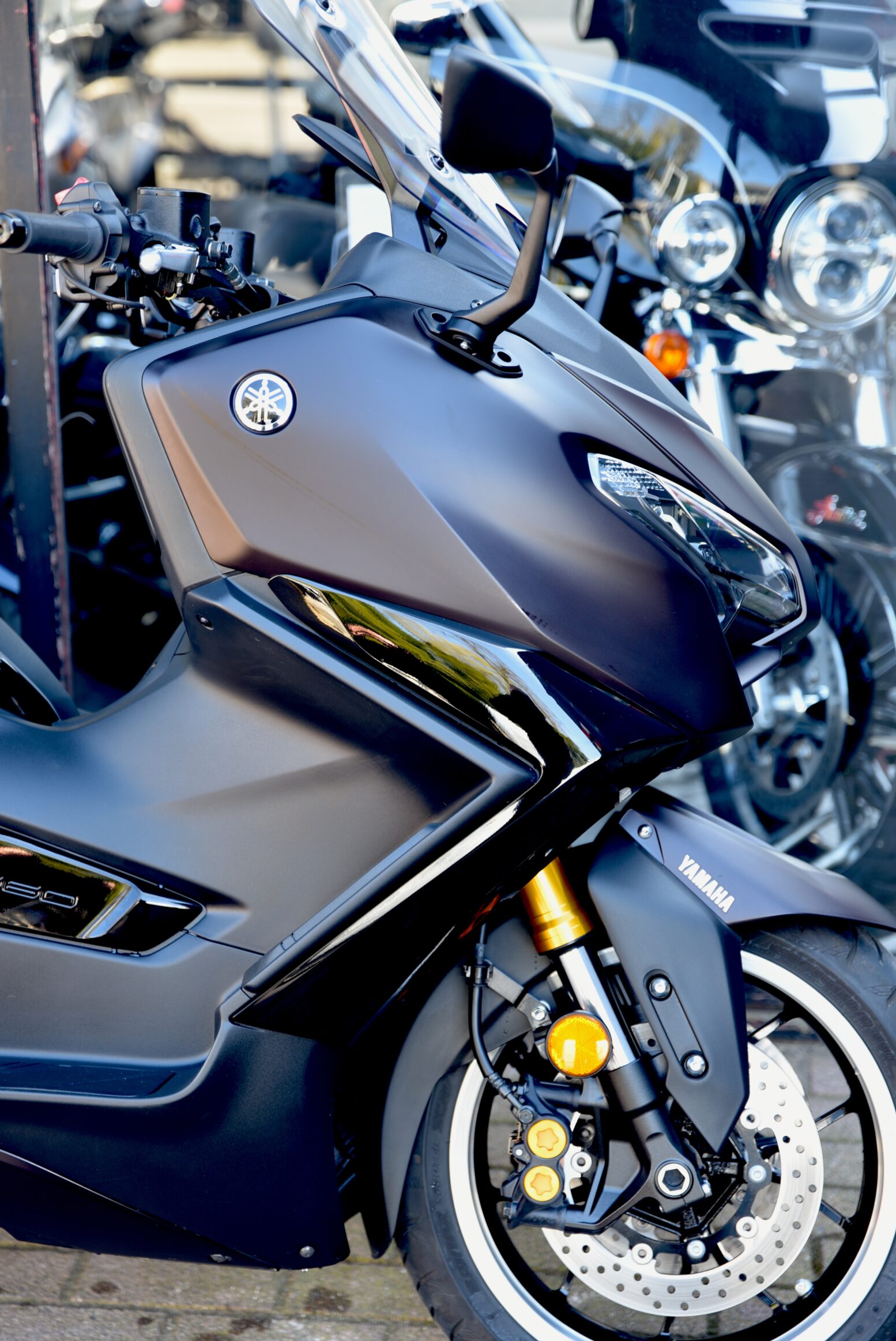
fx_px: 2871
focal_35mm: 77
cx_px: 406
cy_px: 693
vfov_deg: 26.3
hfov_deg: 17.7
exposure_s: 1/25
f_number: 2.8
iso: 100
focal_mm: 70
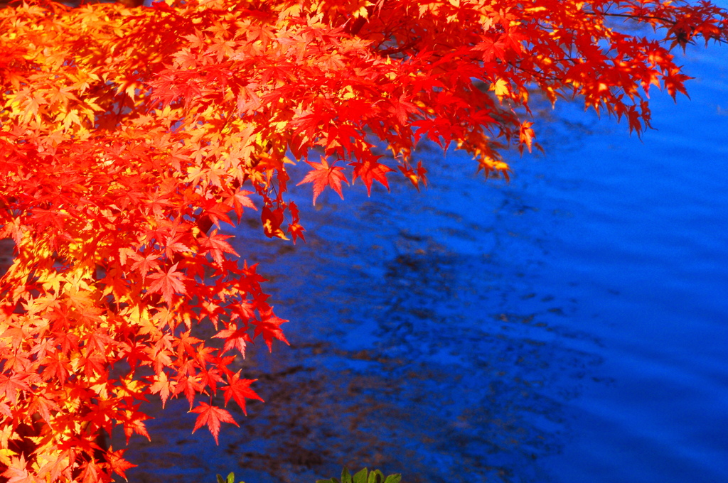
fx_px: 3635
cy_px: 242
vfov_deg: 7.6
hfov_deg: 11.4
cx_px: 364
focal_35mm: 180
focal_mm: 120
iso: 360
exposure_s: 1/250
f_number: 10
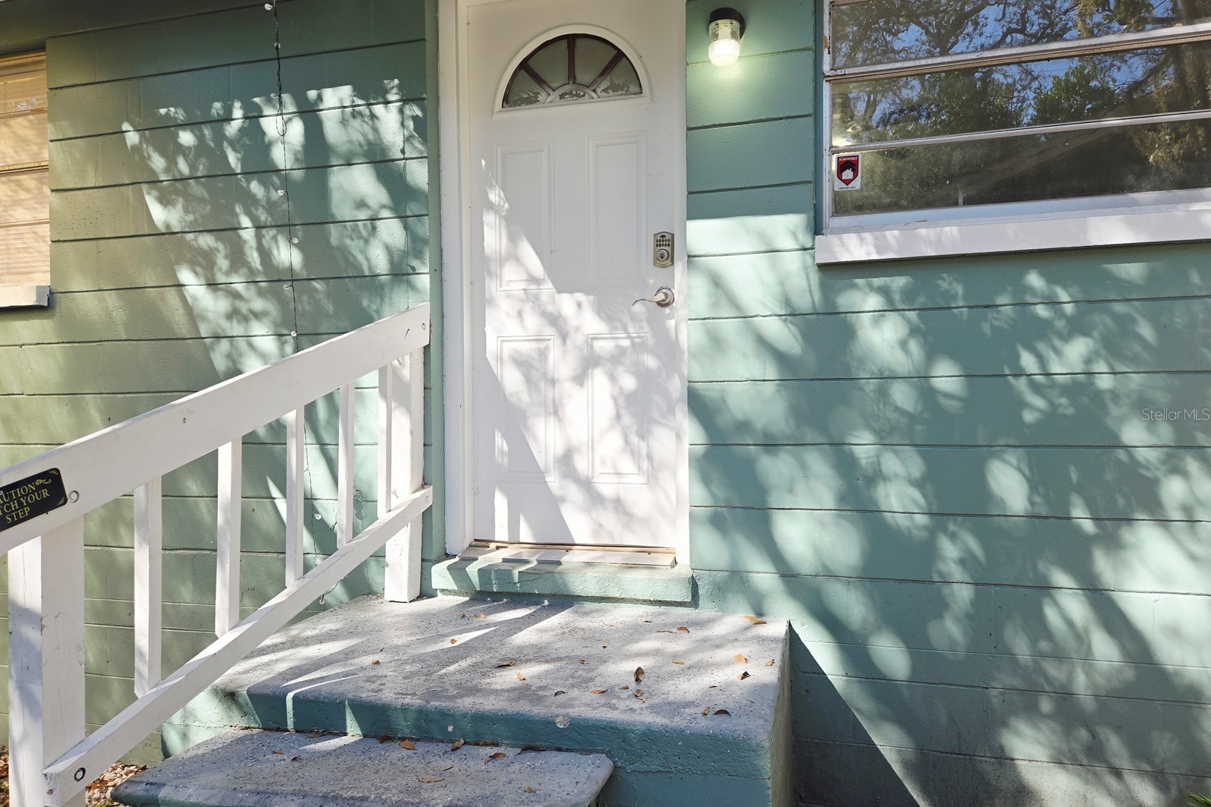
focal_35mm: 24
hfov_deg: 73.7
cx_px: 606
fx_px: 807
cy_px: 414
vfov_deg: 53.1
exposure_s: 1/501
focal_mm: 5.4
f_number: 1.8
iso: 25
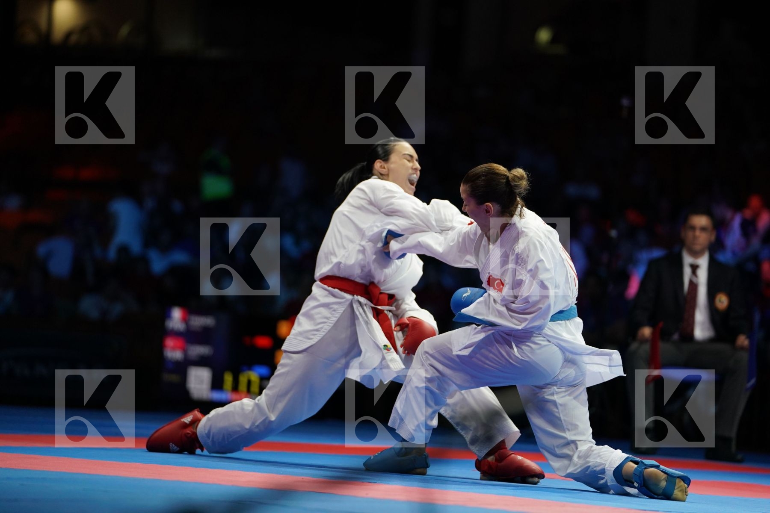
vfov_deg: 8.2
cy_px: 256
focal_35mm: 168
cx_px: 385
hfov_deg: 12.2
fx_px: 3593
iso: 1600
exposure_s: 1/1000
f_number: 2.8
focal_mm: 168
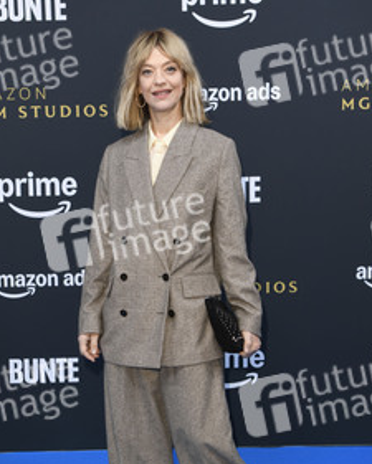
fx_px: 825
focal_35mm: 60
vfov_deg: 31.2
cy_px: 315
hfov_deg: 25.4
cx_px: 174
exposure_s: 1/400
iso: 400
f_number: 4
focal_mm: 45
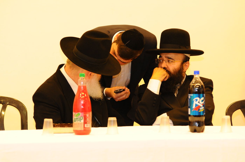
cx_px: 122
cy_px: 81
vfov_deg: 6.3
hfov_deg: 9.5
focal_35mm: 218
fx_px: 1478
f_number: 3.5
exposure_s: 1/160
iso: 1250
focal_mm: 145
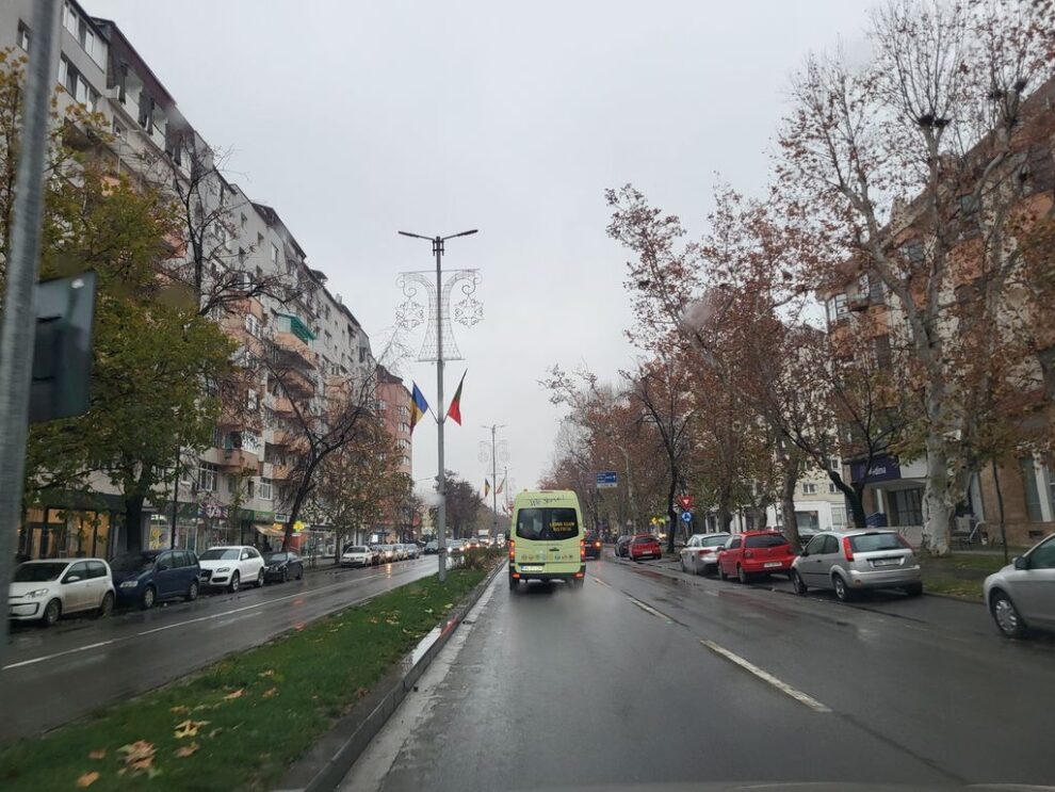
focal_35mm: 26
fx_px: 793
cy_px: 396
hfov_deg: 67.3
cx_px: 528
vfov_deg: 53.1
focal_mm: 5.4
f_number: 1.8
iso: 40
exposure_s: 1/141
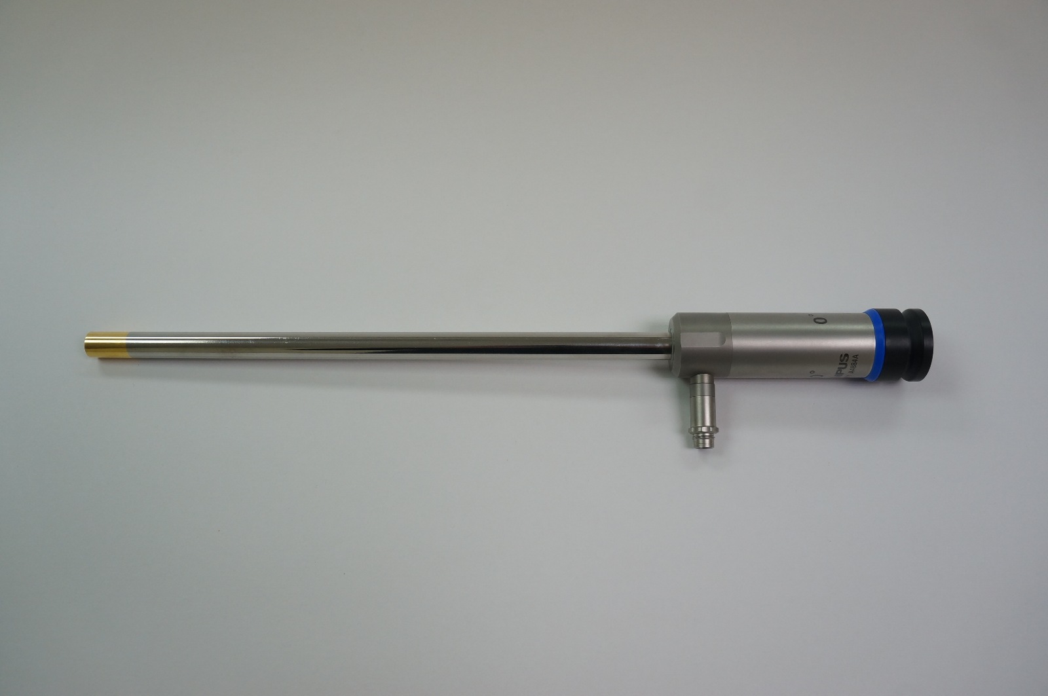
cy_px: 348
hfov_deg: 67.4
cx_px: 524
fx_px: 785
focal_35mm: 27
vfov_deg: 47.8
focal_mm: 18
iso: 400
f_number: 4.5
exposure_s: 1/100
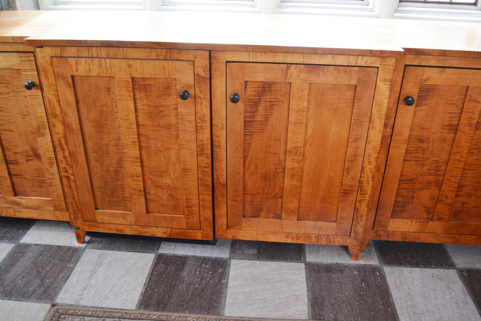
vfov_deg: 43.6
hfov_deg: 61.9
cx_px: 240
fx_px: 401
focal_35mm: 30
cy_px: 160
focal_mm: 20
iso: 400
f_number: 4.5
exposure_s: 1/80
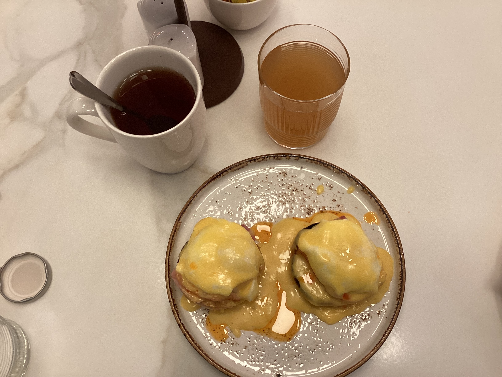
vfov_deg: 45.4
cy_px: 188
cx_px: 251
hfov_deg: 58.4
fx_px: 450
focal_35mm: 31
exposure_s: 1/50
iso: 200
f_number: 2.4
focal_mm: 3.3
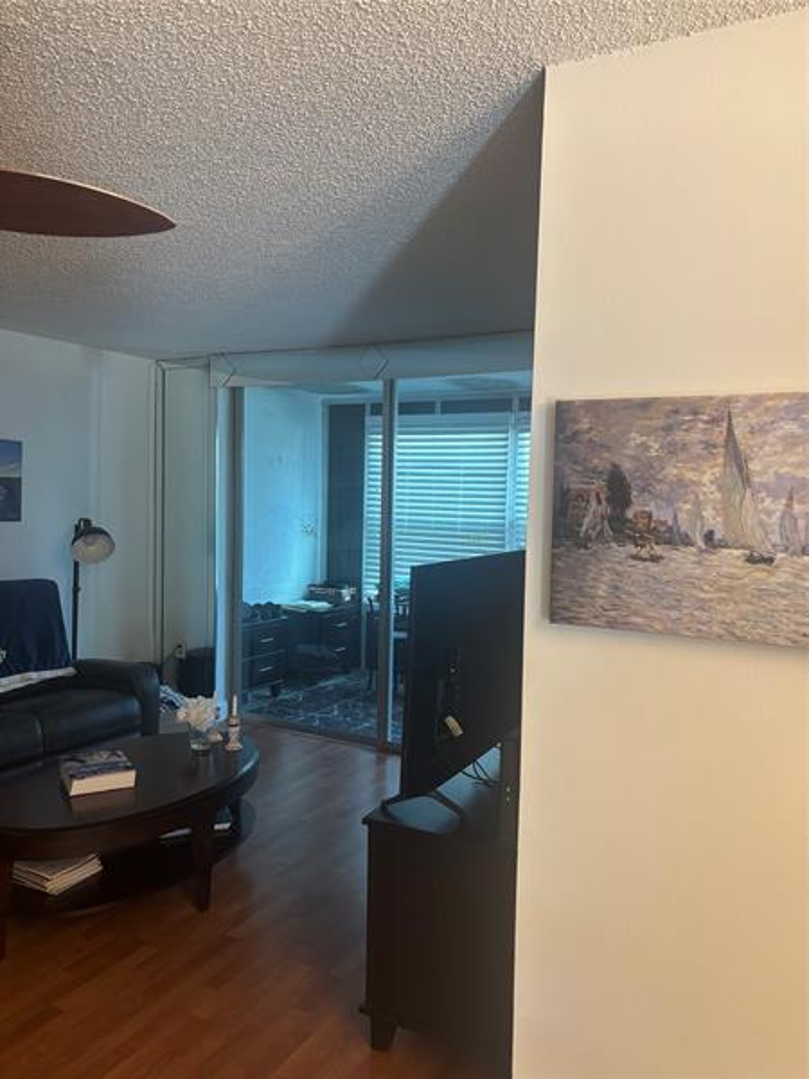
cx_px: 404
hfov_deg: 53.1
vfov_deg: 67.3
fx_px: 810
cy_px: 540
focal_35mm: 26
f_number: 1.6
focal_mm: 5.96
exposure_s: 1/60
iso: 250
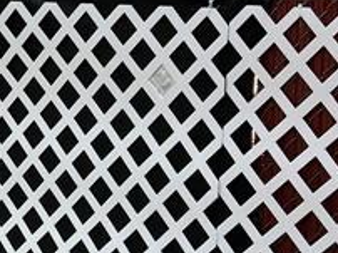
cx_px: -249
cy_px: 206
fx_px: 1287
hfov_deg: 13.6
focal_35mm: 132
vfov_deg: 11.2
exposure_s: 1/347
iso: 50
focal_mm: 5.7
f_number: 1.5
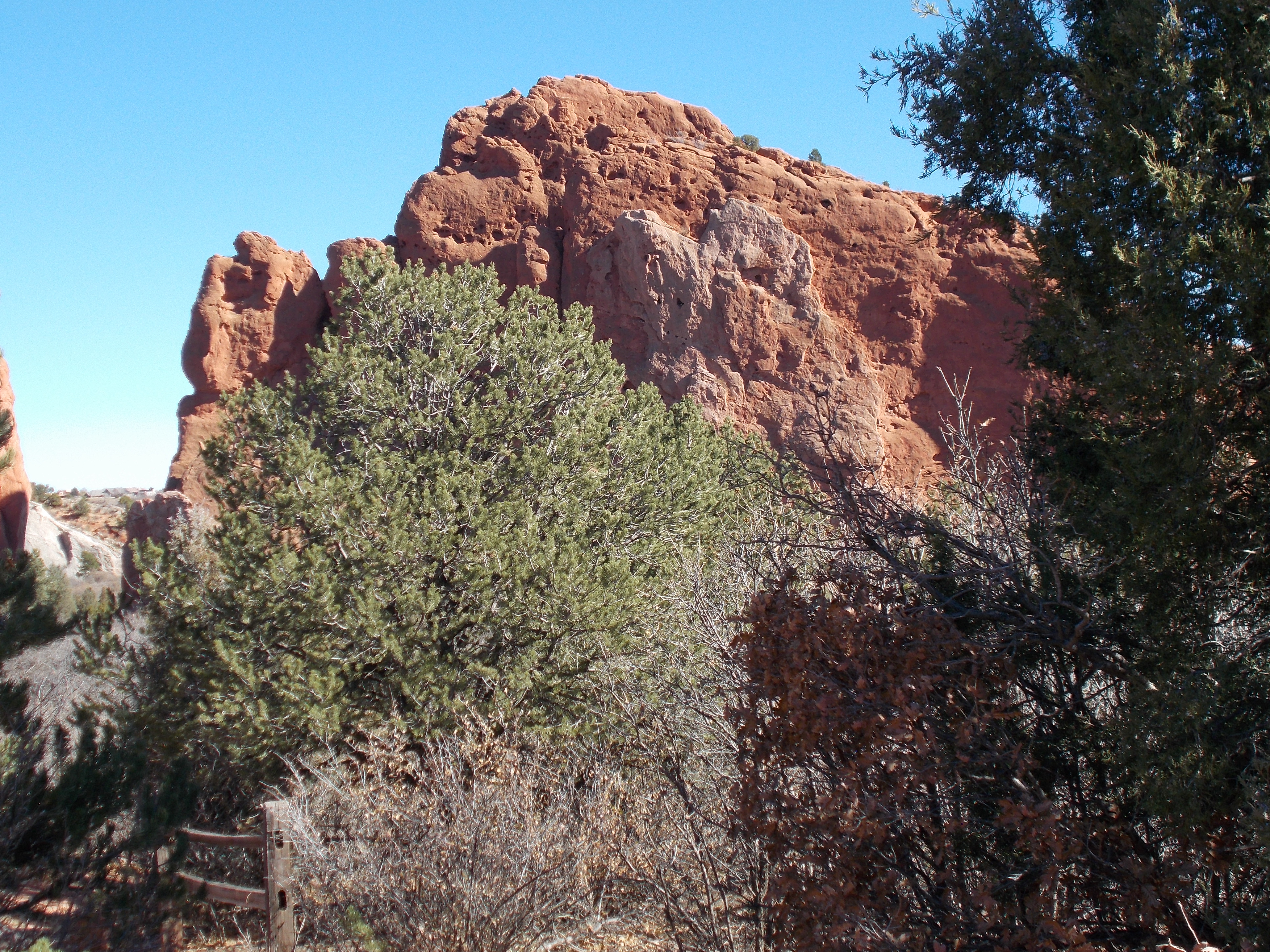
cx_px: 592
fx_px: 2055
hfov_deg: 34.3
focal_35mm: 56
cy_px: 446
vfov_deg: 26.1
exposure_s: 1/250
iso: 80
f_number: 4.5
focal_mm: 9
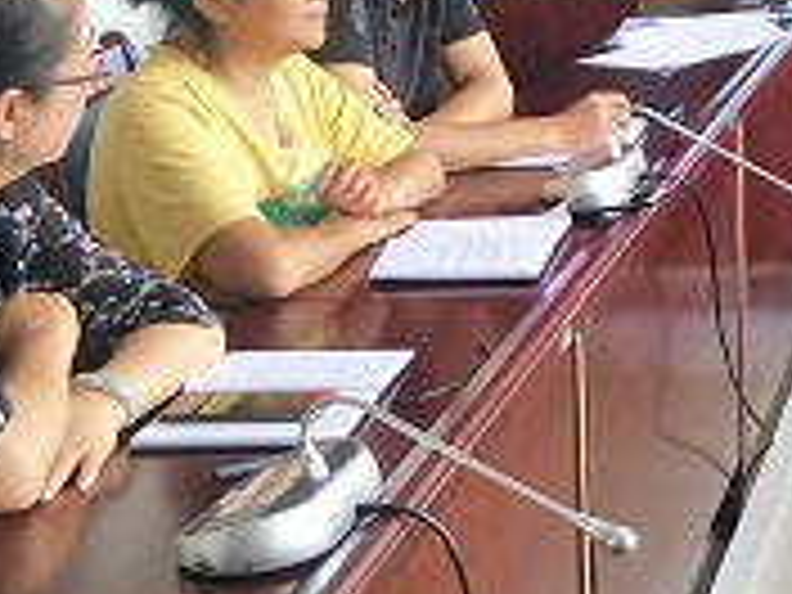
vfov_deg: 19.4
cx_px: 1098
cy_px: 117
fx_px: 1716
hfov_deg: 22.5
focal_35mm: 75
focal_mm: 3.79
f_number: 1.7
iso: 134
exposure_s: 1/30
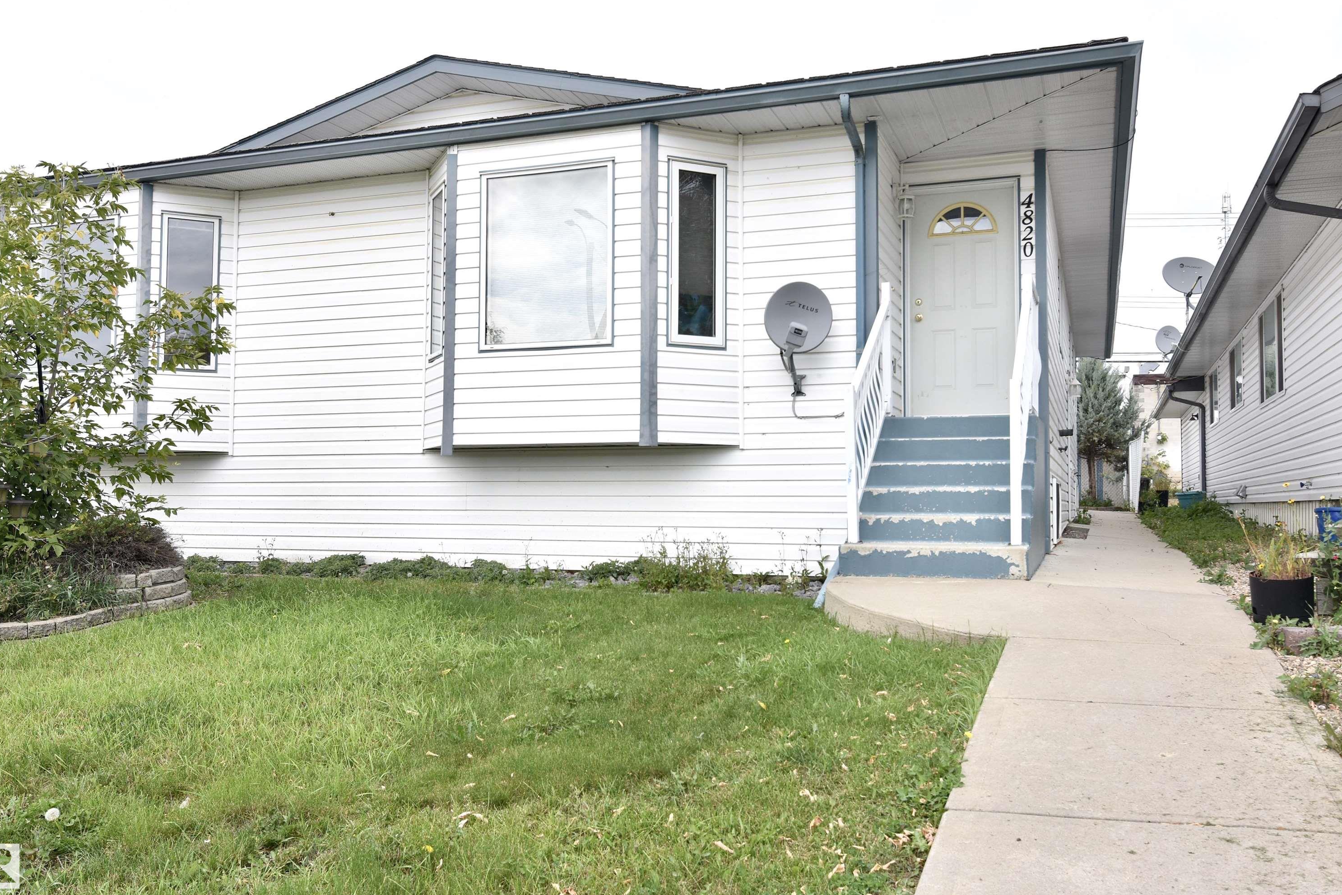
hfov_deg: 60.3
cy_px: 442
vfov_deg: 42.3
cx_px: 668
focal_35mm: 31
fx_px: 1156
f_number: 8
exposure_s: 1/500
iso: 280
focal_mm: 20
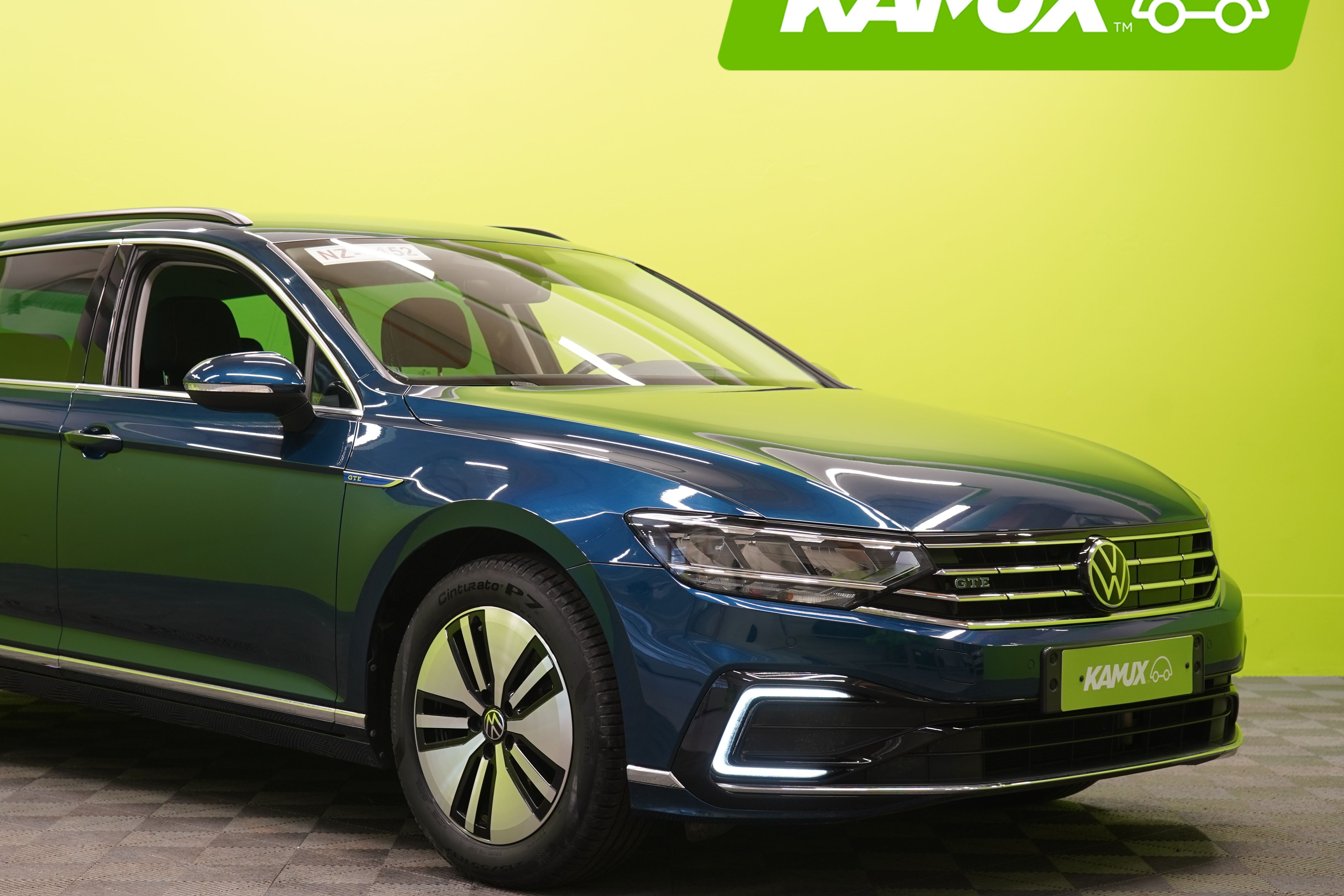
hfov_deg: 30.8
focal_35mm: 65
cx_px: 498
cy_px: 447
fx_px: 2427
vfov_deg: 20.9
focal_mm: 50
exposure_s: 1/25
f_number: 5
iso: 400
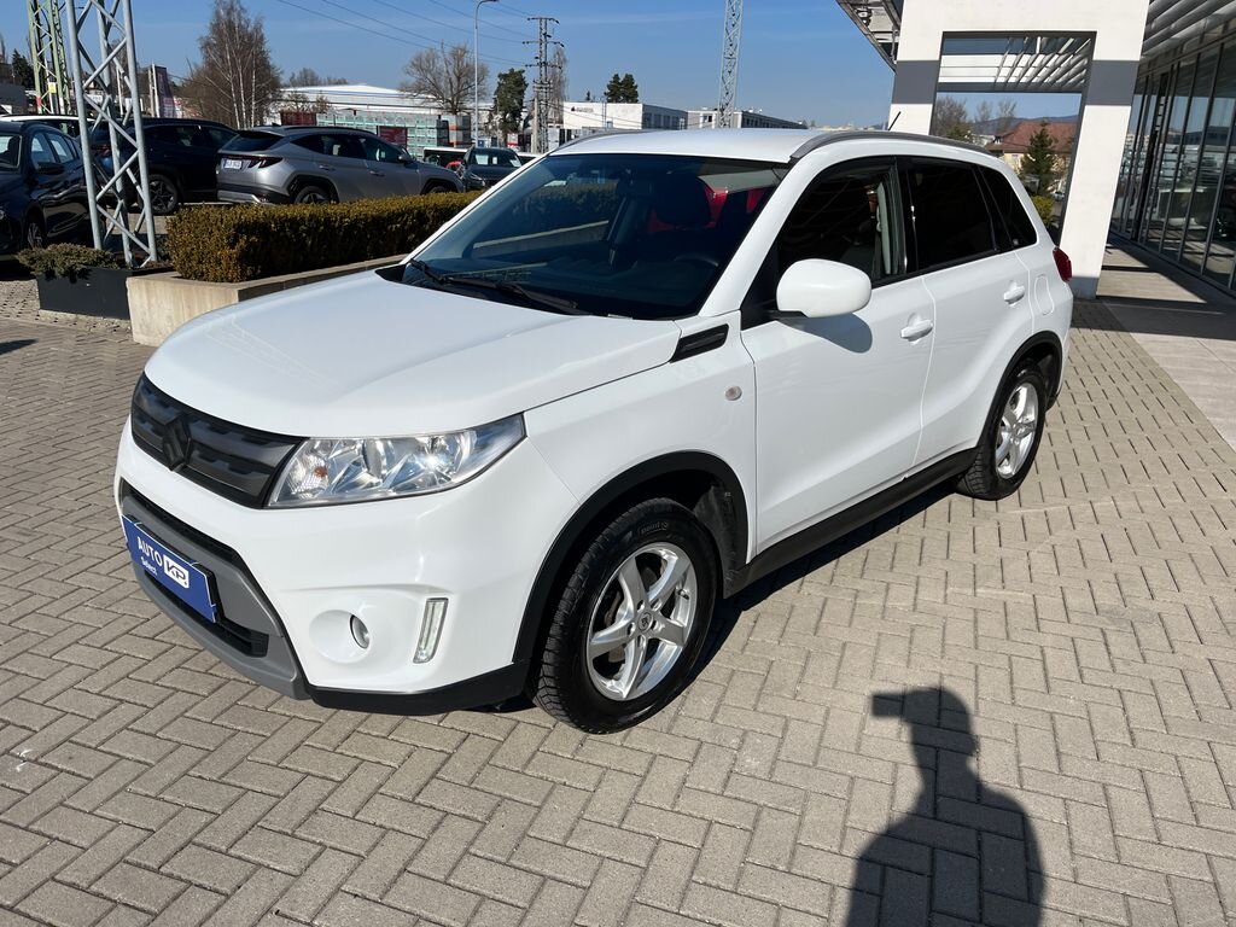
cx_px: 618
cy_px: 464
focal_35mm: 26
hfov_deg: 67.3
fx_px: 928
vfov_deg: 53.1
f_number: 1.6
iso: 50
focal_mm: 5.1
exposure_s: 1/8403
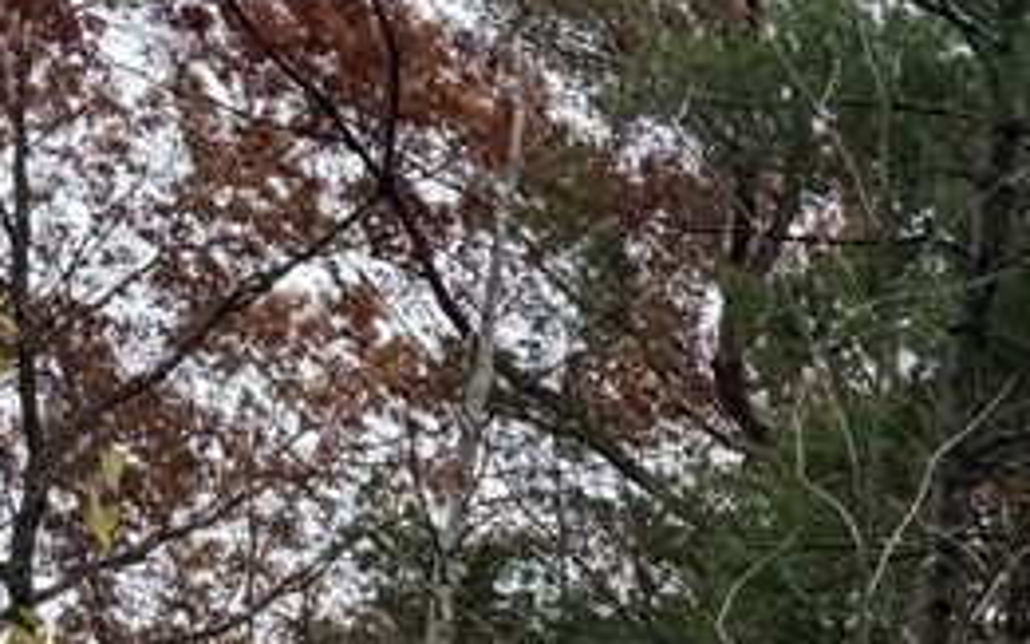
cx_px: 1914
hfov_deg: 16.8
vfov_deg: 11.4
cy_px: 1410
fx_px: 2806
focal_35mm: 100
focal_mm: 6.76
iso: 80
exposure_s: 1/558
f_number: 1.78
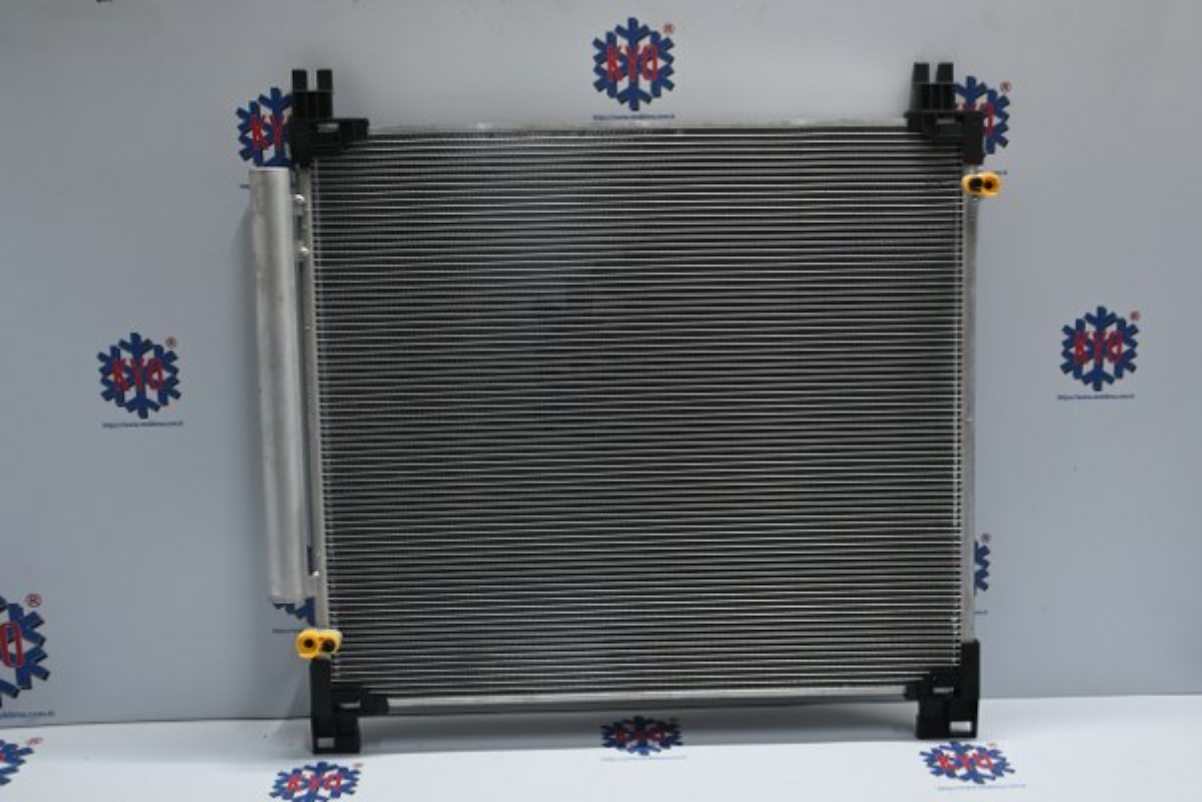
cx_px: 601
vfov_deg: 33.6
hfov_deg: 48.7
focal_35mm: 40
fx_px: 1327
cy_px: 401
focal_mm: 26.5
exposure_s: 1/40
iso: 360
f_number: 4.5
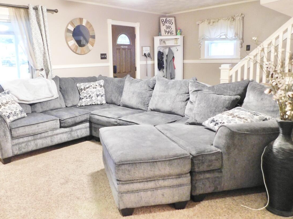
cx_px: 113
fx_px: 254
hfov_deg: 59.3
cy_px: 101
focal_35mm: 30
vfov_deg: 46.8
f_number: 3
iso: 400
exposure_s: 1/4
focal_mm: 4
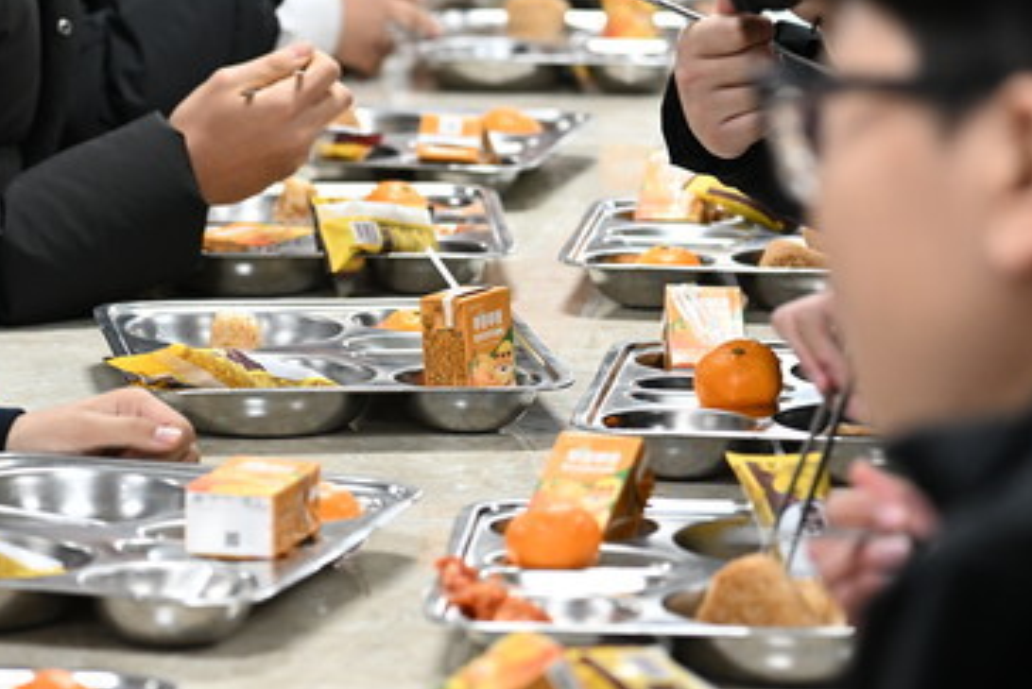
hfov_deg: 10.0
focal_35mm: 206
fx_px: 5907
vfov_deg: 6.7
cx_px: 405
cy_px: 371
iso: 2500
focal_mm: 125
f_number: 4.5
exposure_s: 1/125
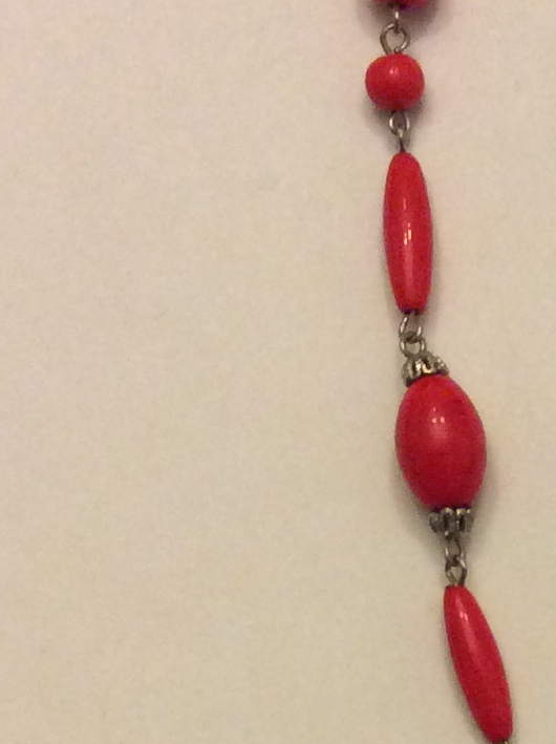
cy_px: 873
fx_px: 2511
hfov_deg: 12.3
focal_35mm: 117
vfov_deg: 16.2
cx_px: 688
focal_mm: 3.3
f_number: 2.4
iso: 160
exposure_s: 1/24
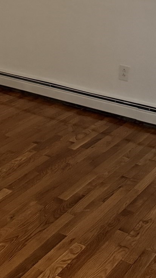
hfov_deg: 15.8
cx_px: -36
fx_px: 537
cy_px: 9
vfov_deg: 27.5
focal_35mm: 73
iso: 800
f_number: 1.78
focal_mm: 6.76
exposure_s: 1/40
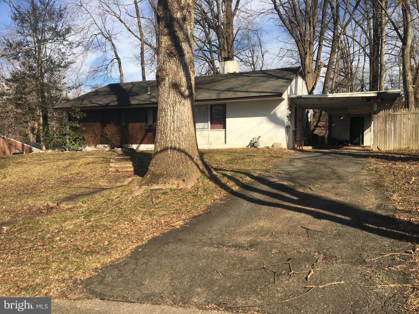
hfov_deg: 61.7
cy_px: 157
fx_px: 351
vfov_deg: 48.2
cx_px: 210
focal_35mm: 29
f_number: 2.2
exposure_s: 1/1508
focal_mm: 4.15
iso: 25
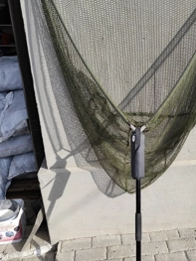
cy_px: 140
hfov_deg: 39.7
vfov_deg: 52.6
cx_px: 143
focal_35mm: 35
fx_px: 264
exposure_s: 1/699
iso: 50
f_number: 1.65
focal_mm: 6.14
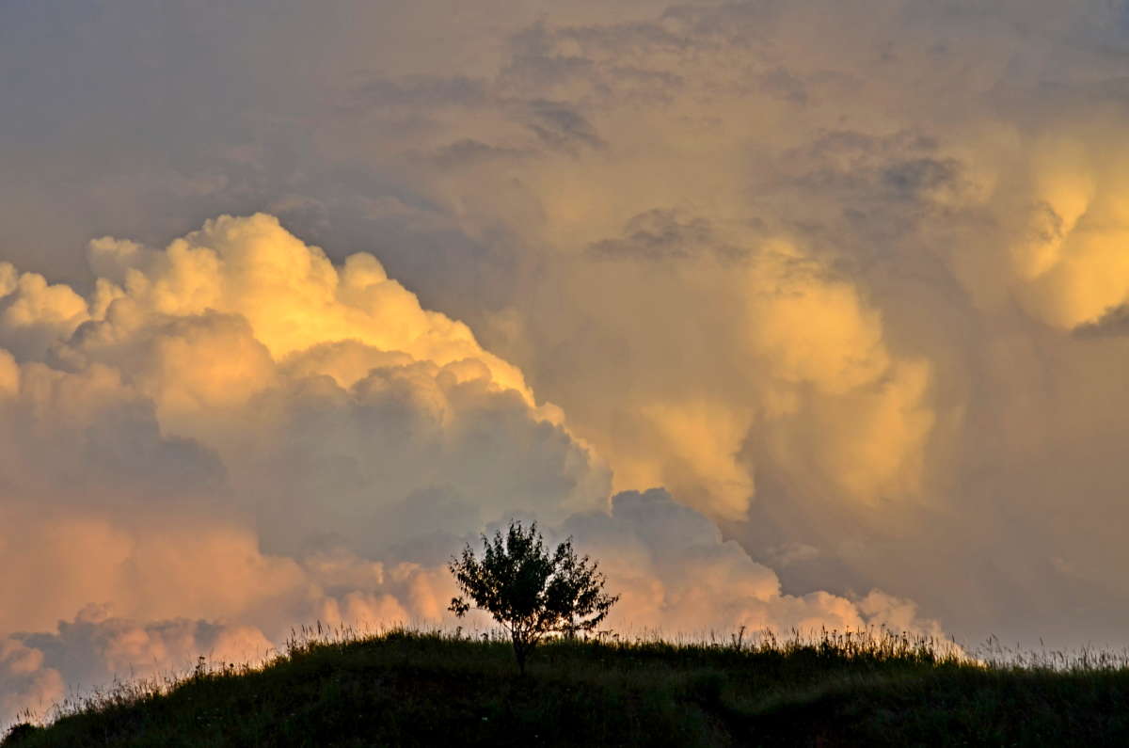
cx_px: 564
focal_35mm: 135
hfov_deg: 15.2
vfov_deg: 10.1
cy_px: 374
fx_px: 4225
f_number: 10
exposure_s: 1/60
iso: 220
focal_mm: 90
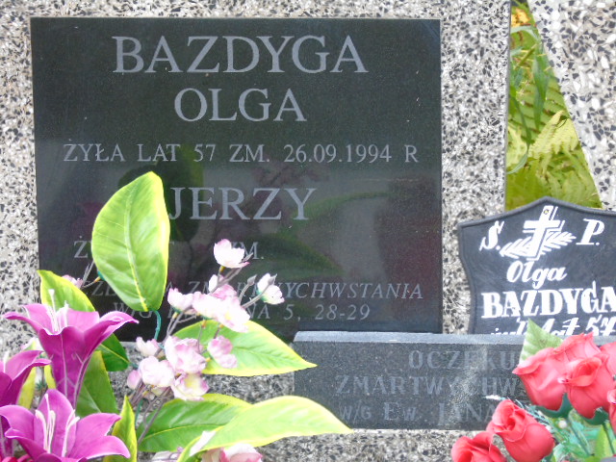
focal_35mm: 186
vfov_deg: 8.0
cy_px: 231
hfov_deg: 10.6
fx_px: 3310
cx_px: 308
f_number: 5
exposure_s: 1/125
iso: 400
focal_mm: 33
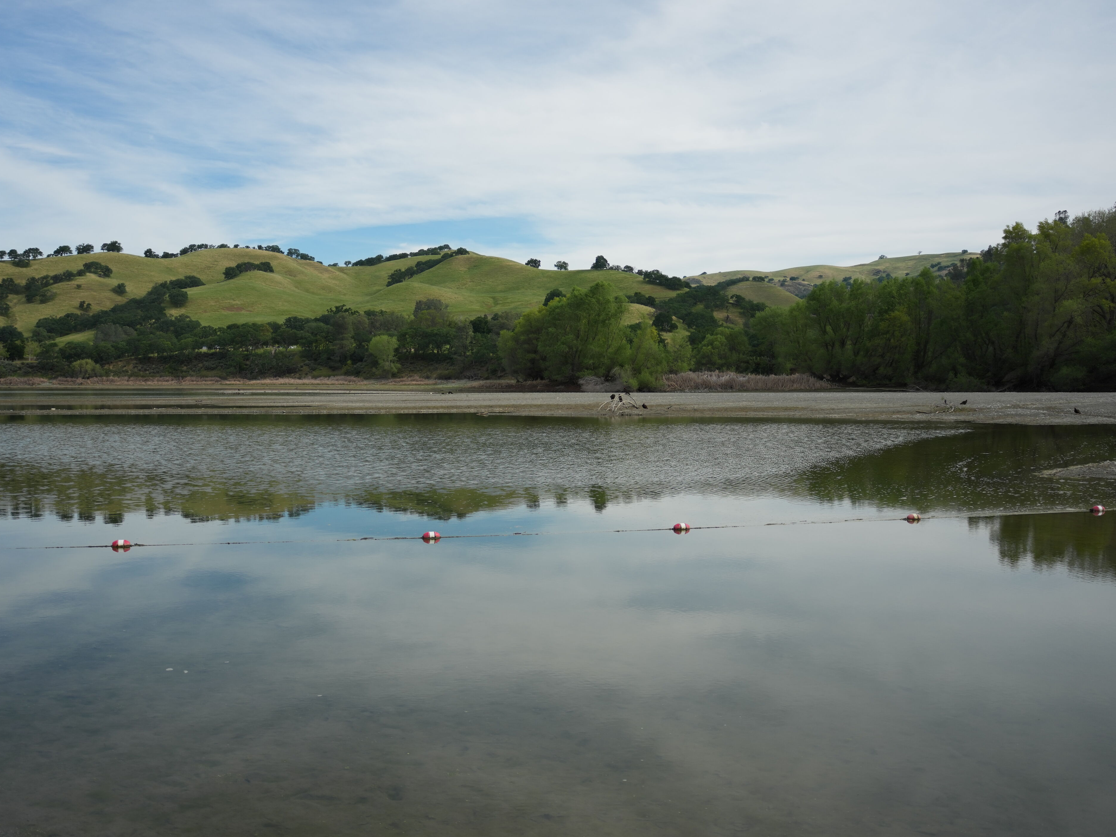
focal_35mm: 32
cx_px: 494
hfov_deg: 56.7
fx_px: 1032
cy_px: 415
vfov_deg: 44.2
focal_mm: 29
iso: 320
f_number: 4
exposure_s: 1/2500
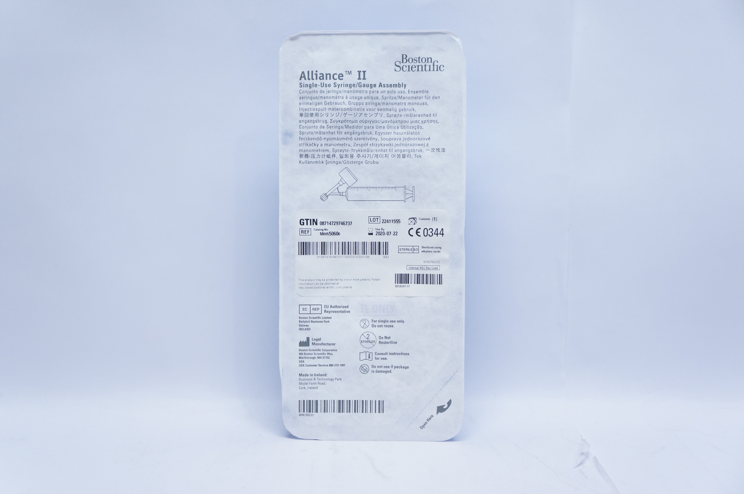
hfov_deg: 51.3
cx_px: 372
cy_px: 247
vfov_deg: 35.4
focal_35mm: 38
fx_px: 774
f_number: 4
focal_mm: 25
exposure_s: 1/160
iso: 800
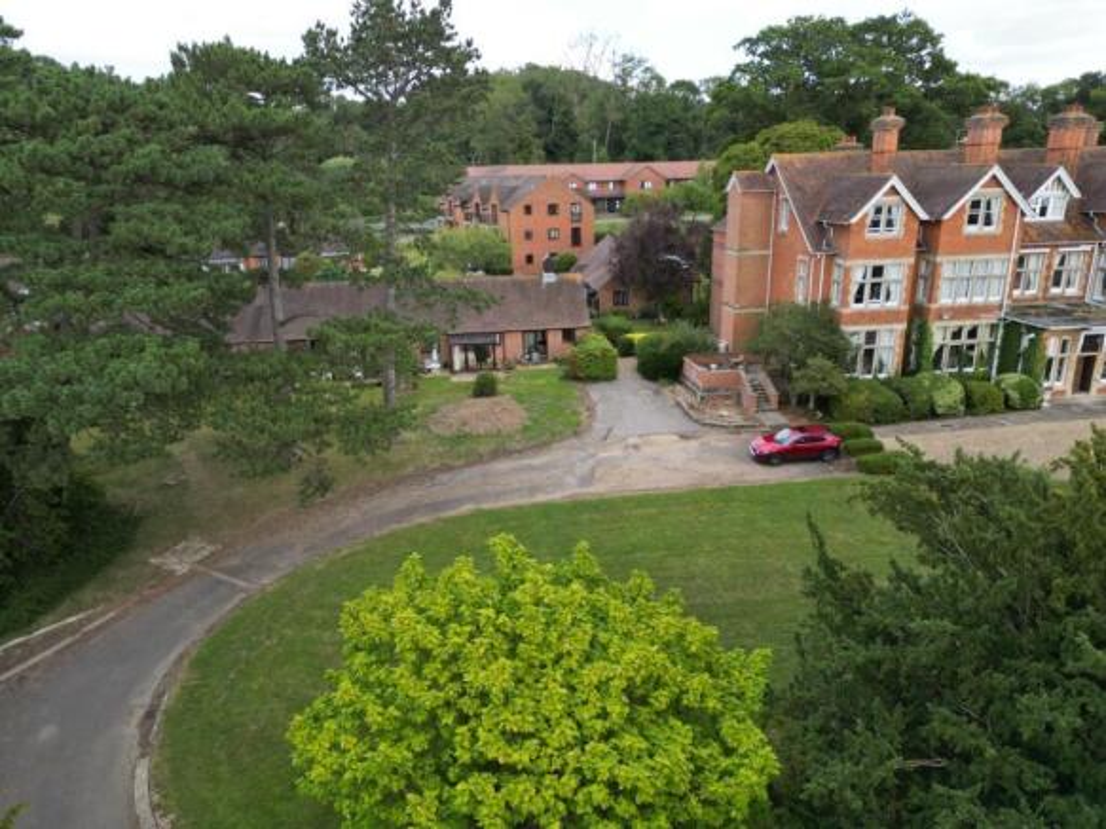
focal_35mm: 24
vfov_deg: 56.8
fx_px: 767
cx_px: 553
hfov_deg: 71.6
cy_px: 414
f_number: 1.7
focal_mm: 6.72
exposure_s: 1/800
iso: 150
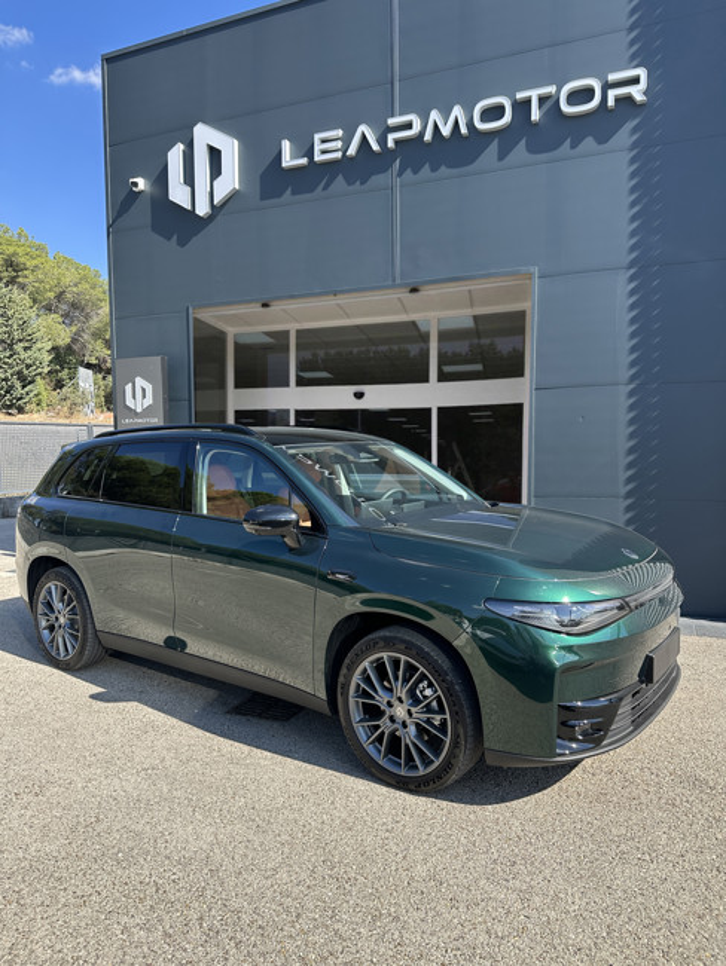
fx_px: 671
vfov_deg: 71.6
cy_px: 483
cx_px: 363
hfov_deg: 56.8
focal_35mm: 24
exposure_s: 1/1751
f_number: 1.78
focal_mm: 6.86
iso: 80
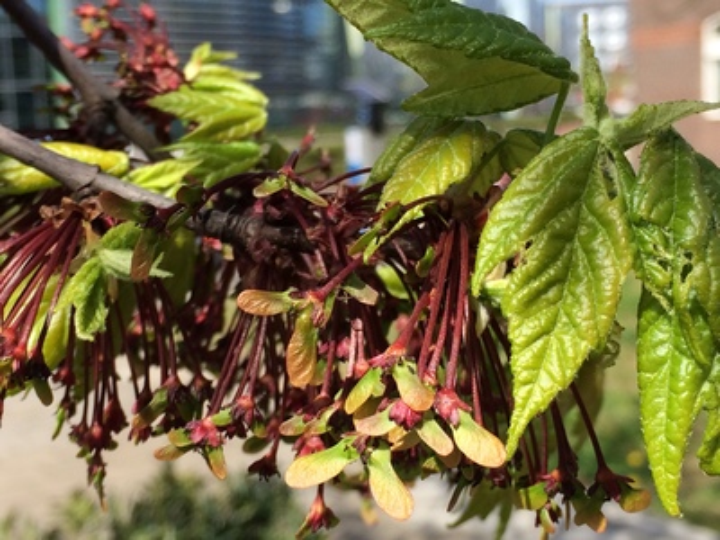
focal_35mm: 58
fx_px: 1206
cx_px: 360
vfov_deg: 25.2
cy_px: 270
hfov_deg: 33.2
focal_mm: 4.15
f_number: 2.2
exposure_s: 1/1140
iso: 32
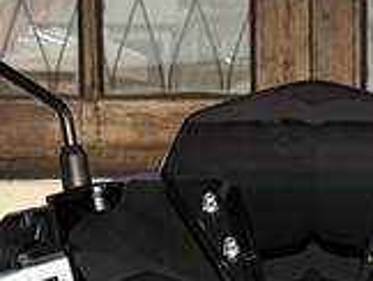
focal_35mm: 205
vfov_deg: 6.5
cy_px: 894
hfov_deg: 9.6
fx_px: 2212
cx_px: 292
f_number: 1.6
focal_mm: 5.96
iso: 200
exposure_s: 1/60
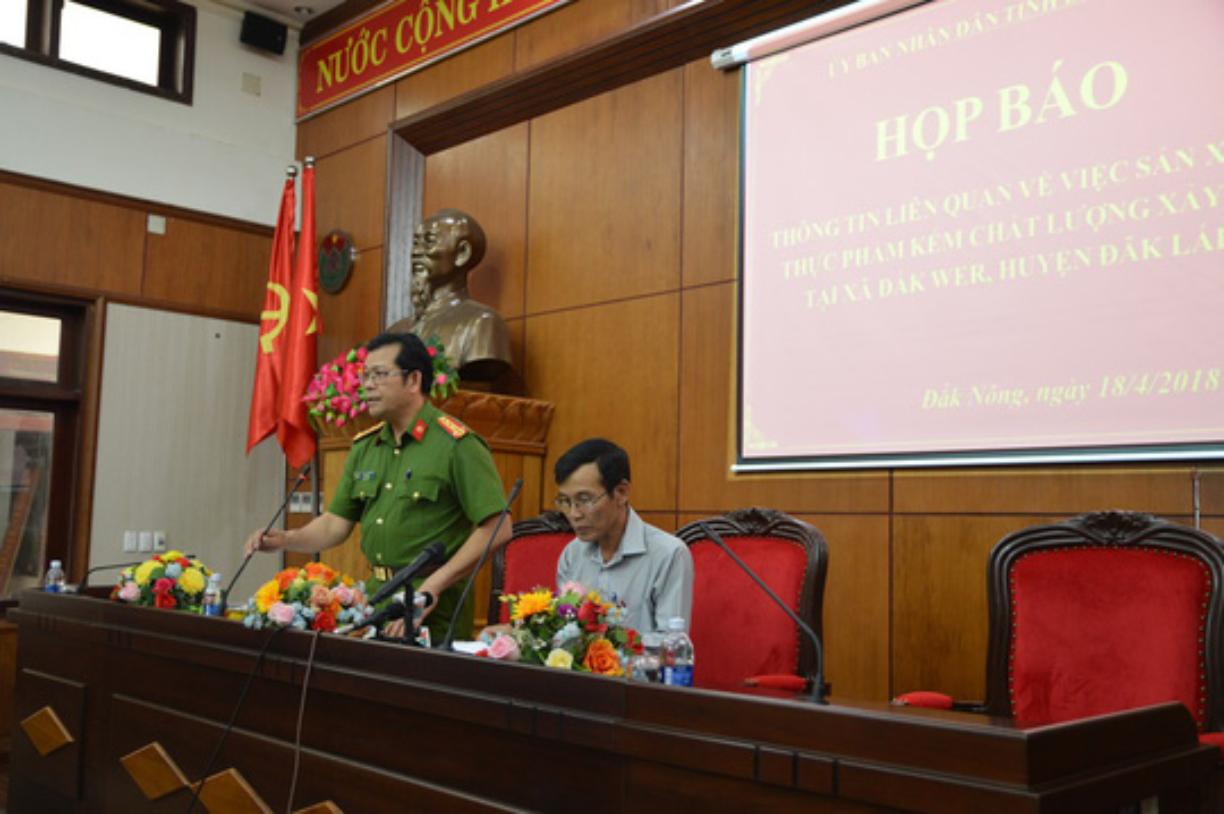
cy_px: 407
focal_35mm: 33
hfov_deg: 57.3
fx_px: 1121
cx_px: 612
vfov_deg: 39.9
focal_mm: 22
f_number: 2.8
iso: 280
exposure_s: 1/20
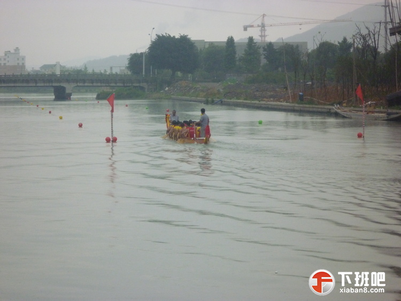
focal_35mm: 145
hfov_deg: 13.6
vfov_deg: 10.2
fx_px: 1680
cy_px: 150
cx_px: 200
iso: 400
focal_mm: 26
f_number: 5.9
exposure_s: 1/320
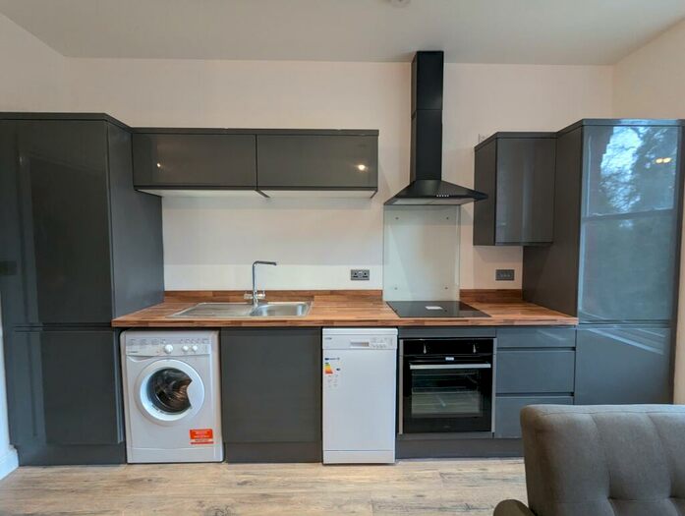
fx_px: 317
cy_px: 258
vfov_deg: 78.3
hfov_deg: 94.4
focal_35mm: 16
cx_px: 342
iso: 139
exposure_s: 1/31.1
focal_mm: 2.35
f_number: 2.2
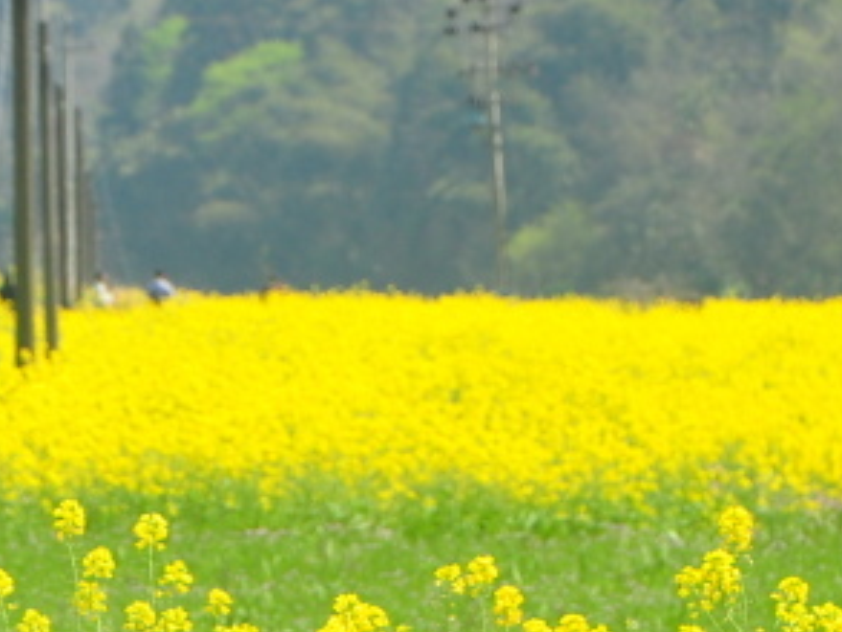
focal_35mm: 529
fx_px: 12865
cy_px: 721
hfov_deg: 3.7
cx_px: 397
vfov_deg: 2.8
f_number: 8
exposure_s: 1/320
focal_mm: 105
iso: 200
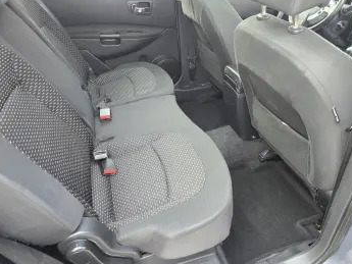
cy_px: 133
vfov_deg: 56.8
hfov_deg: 71.6
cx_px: 182
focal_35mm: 24
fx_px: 244
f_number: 1.7
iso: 400
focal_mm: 6.3
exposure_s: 1/100
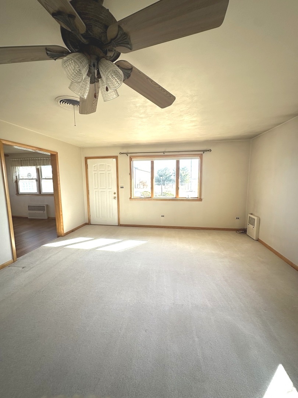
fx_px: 161
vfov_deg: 102.1
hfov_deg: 85.7
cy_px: 199
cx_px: 149
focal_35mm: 14
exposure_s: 1/192
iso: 40
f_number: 2.2
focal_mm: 2.22
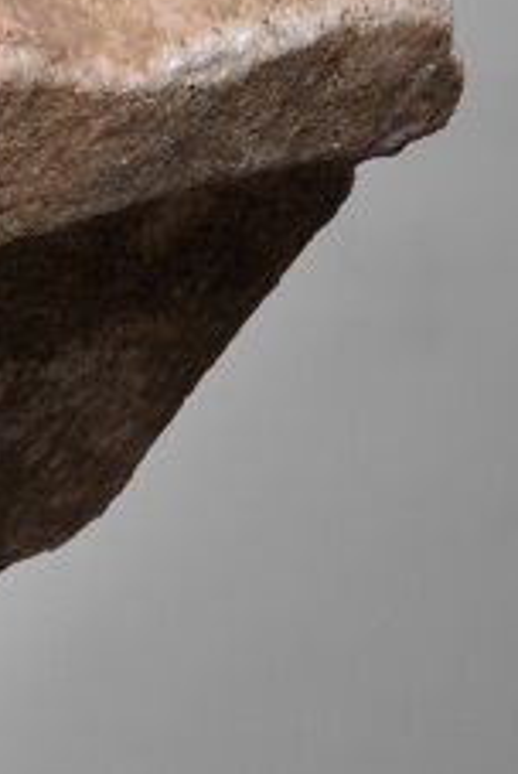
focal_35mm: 384
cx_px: -678
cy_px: -755
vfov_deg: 5.3
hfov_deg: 3.5
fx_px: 8262
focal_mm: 80
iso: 200
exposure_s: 1/125
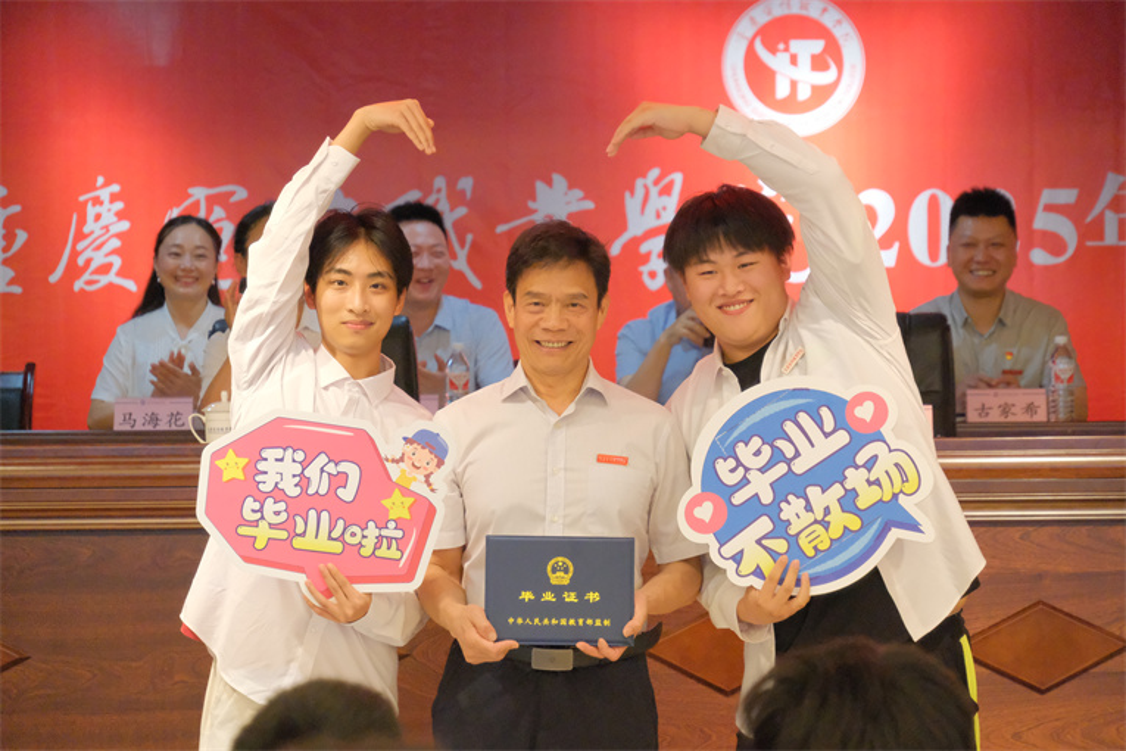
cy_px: 376
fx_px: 4066
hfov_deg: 15.8
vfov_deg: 10.5
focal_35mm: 130
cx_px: 563
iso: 12800
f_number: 5
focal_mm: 86.4
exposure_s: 1/350
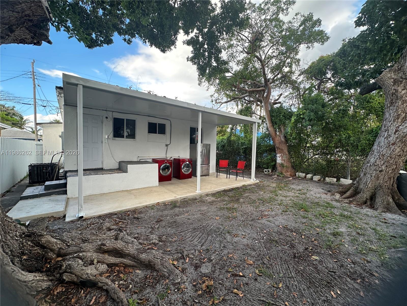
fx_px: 165
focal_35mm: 14
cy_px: 153
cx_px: 204
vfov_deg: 85.7
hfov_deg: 102.1
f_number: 2.2
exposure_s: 1/159
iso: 40
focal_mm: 2.22
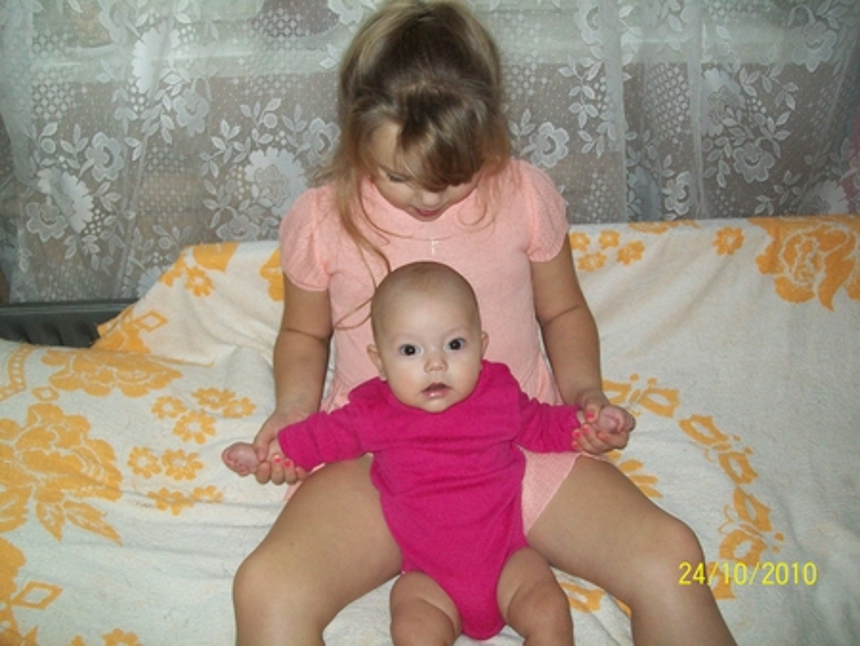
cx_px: 430
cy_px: 323
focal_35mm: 36
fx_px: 895
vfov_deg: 39.7
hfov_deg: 51.3
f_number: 2.7
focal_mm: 6
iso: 160
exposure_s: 1/60
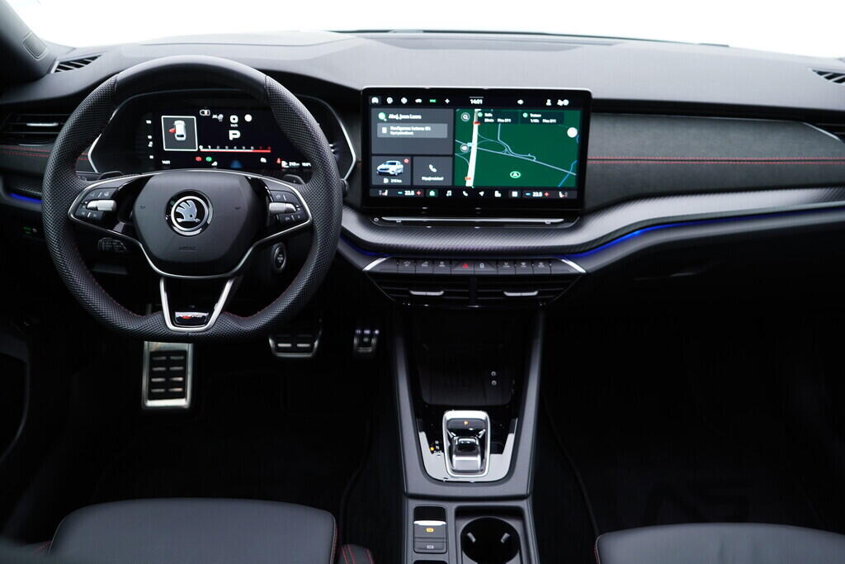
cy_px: 282
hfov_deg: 53.1
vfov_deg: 36.9
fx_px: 845
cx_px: 422
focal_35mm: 36
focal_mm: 24
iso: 250
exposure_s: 1/40
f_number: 2.8
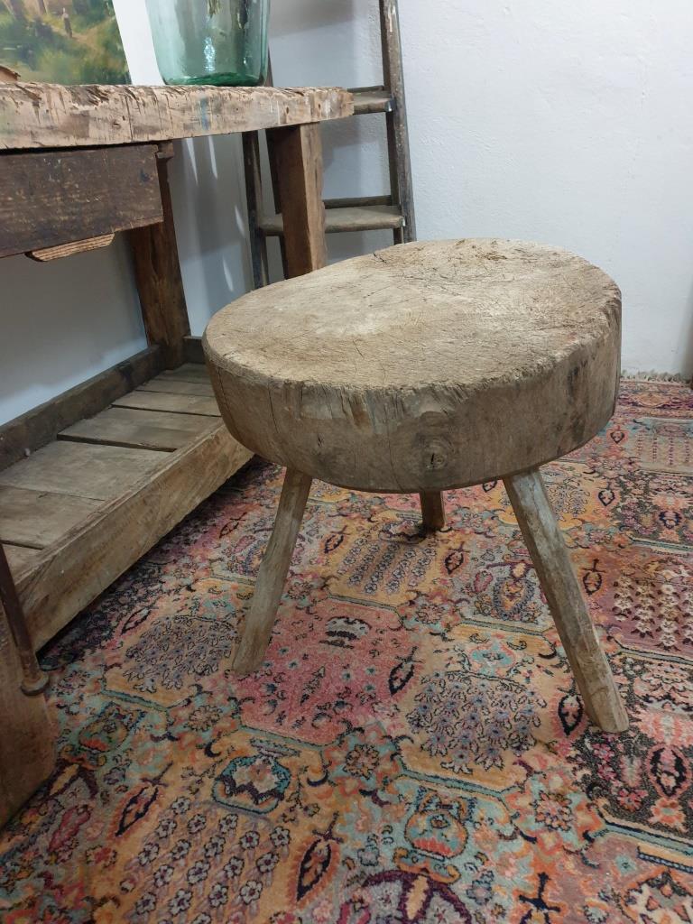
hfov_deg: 53.1
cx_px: 346
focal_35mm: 26
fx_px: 694
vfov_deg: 67.3
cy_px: 462
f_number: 1.5
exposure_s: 1/20
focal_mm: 4.3
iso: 320
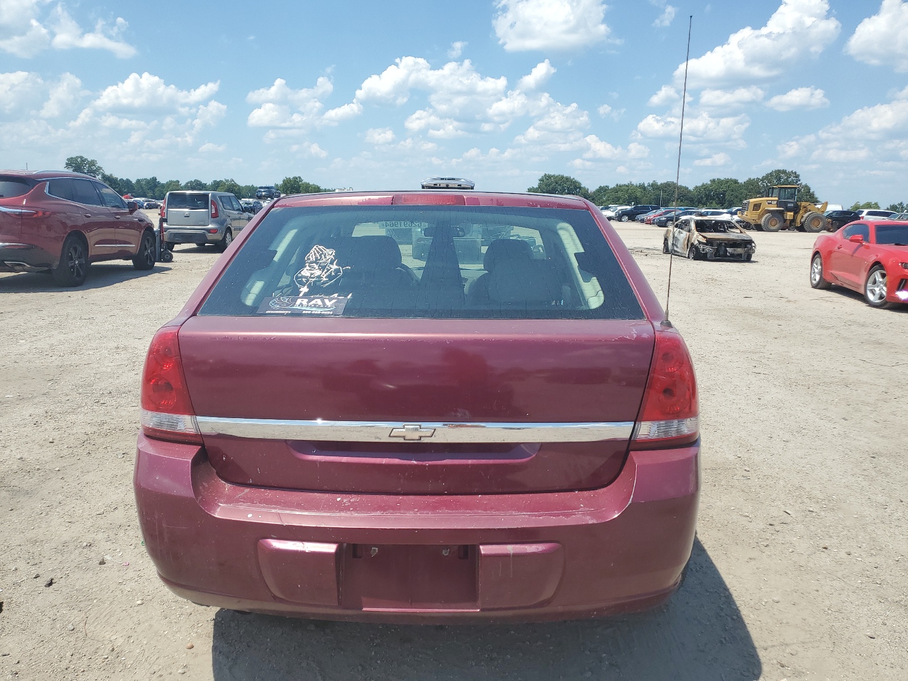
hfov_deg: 67.3
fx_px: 682
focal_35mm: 26
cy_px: 340
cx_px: 454
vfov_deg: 53.1
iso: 50
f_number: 1.5
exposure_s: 1/3333
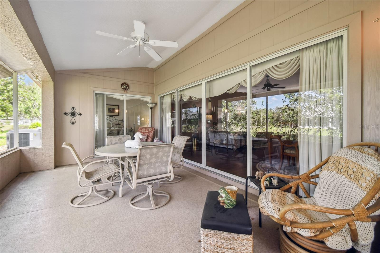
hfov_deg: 100.4
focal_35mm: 15
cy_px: 126
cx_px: 190
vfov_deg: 77.3
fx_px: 158
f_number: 7.1
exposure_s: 1/20
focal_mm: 10
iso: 100
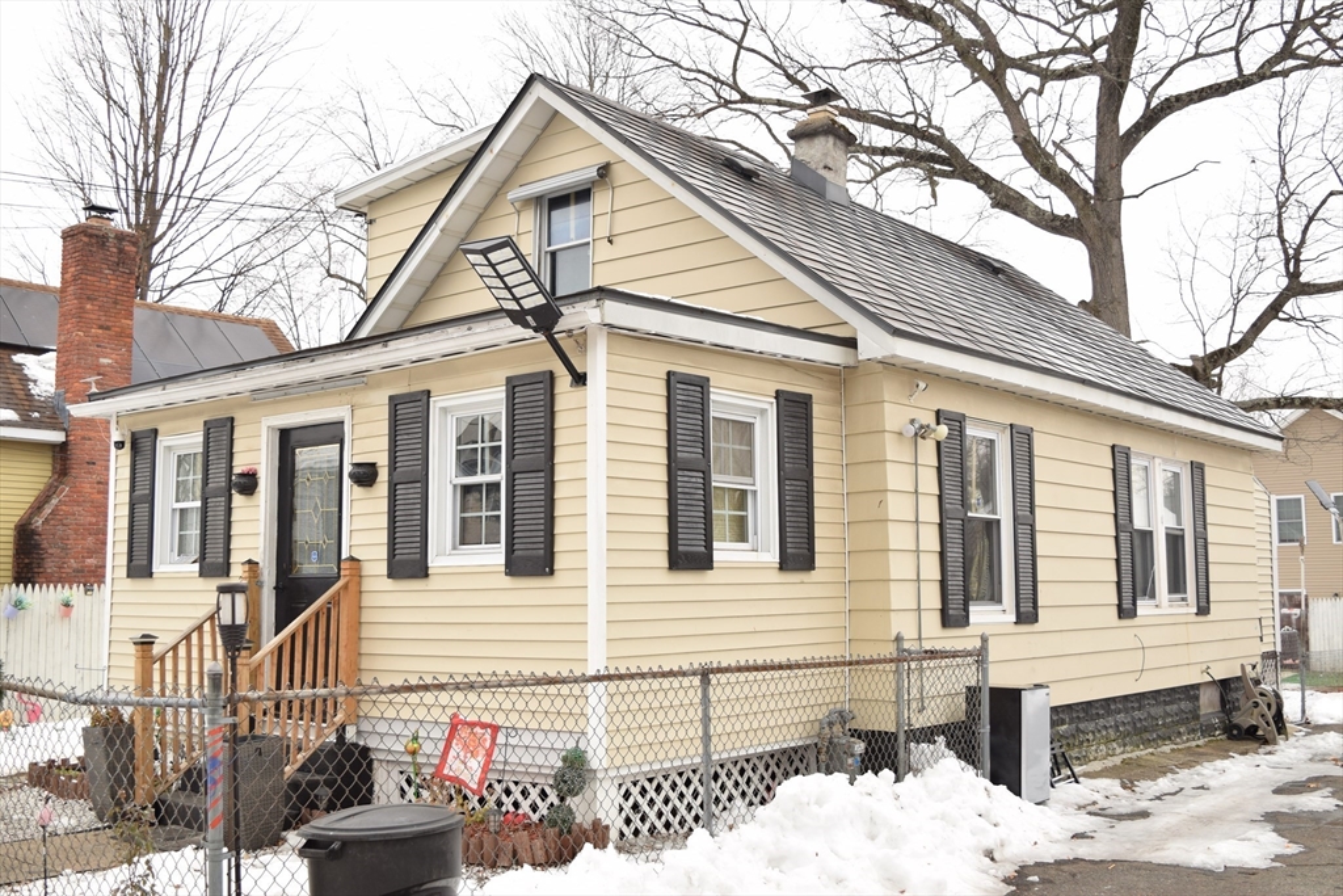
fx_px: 1343
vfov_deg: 36.9
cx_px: 672
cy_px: 448
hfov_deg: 53.1
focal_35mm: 36
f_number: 6.3
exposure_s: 1/125
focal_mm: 24
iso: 200
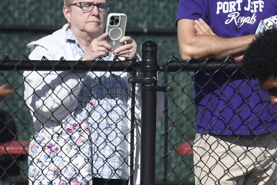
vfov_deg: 2.0
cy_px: 213
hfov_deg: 3.0
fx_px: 5258
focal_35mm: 683
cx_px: 336
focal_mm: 165
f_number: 7.1
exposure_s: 1/3200
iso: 640
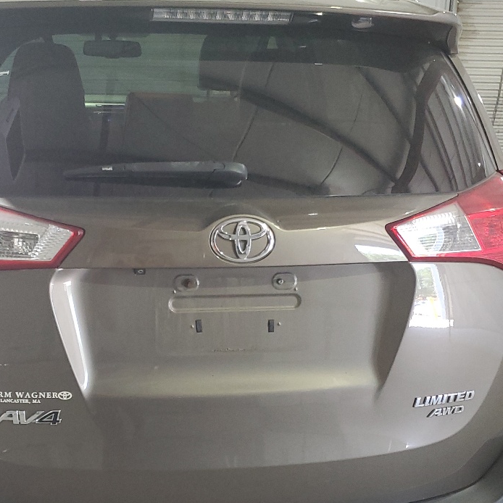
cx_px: 190
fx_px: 871
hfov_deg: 32.1
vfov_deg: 32.2
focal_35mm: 53
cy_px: 278
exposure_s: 1/60.2
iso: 140
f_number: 1.5
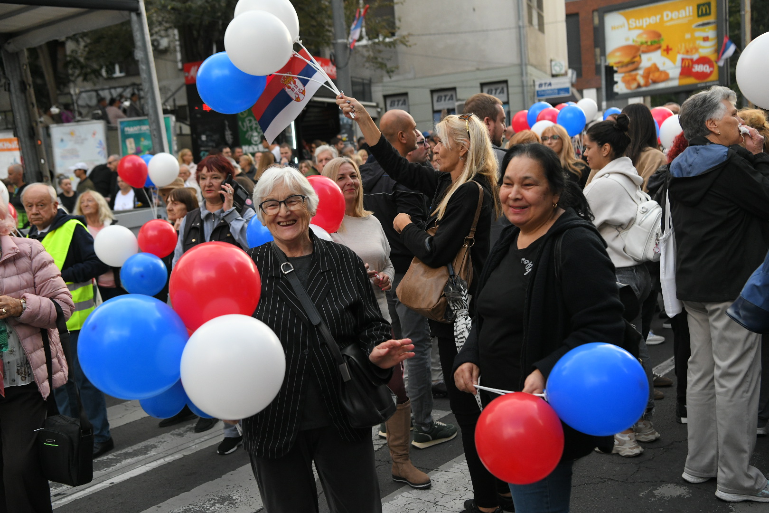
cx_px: 384
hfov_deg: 46.4
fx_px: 897
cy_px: 256
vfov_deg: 31.9
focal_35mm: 42
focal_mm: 42
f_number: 4
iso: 2000
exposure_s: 1/1600
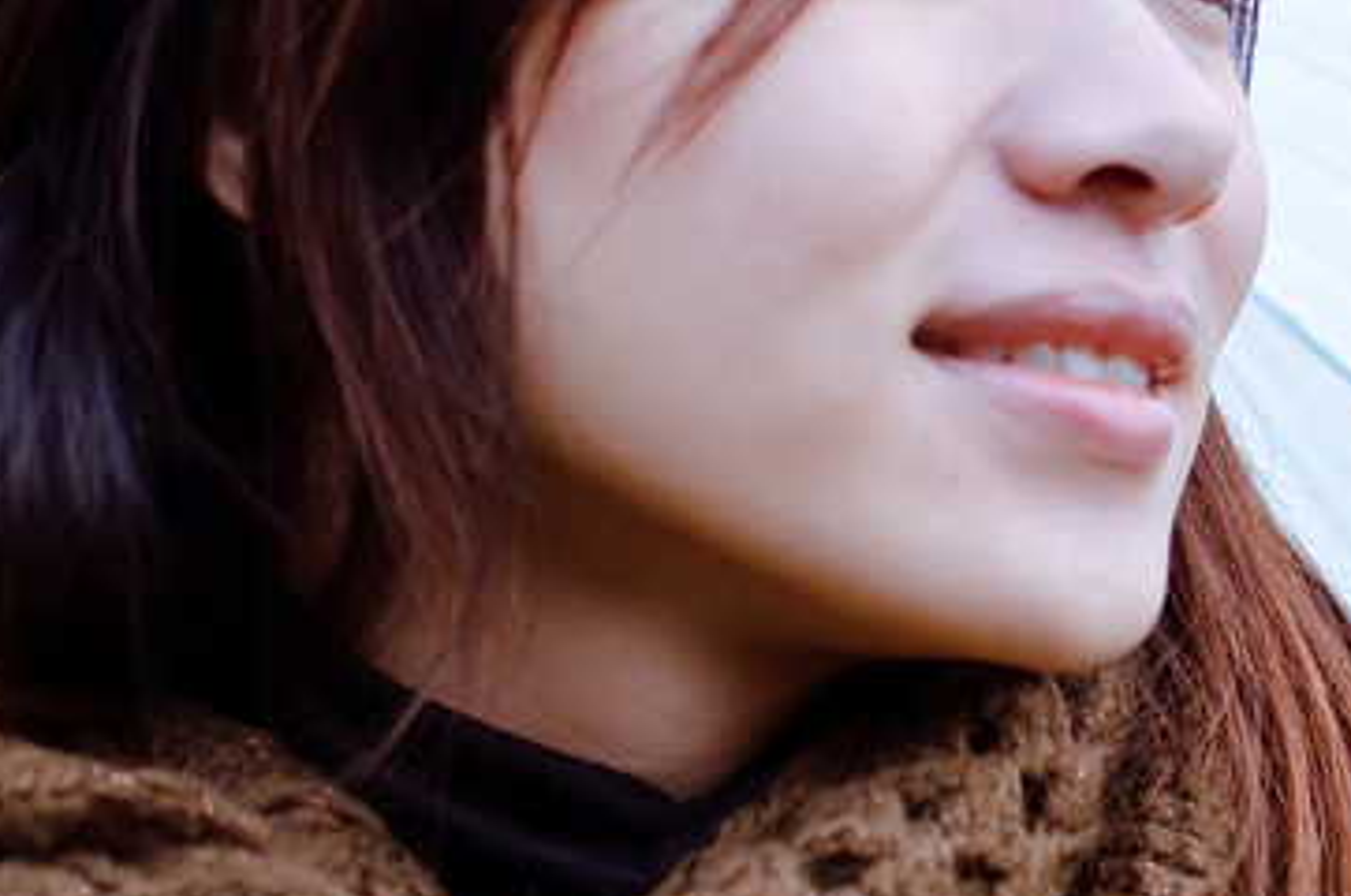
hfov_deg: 17.6
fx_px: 4349
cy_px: 480
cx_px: 989
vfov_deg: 11.8
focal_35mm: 116
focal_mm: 35
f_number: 2.8
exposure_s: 1/500
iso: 400
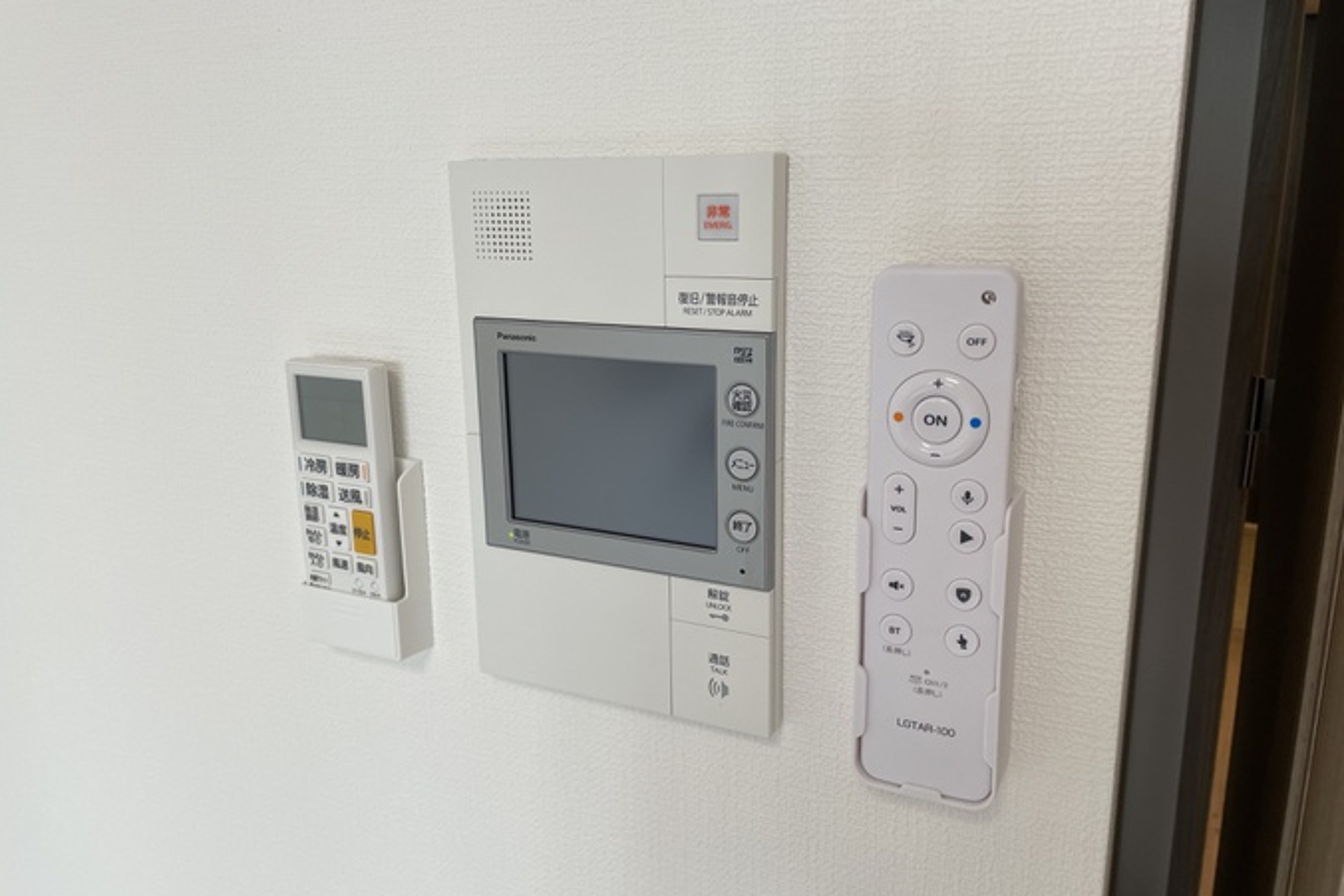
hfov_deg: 65.5
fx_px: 1045
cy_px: 444
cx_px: 672
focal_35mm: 28
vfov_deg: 46.4
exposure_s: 1/121
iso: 40
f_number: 1.6
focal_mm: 4.2
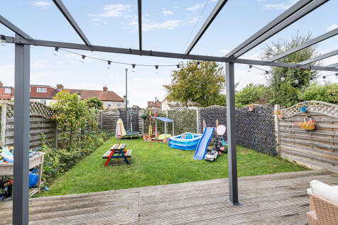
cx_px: 169
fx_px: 131
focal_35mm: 14
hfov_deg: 104.3
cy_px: 112
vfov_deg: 81.2
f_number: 8
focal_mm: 14
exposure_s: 1/125
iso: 200
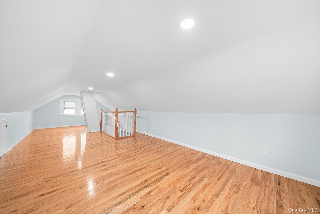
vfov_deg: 90.0
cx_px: 160
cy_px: 107
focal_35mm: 12
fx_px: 107
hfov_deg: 112.6
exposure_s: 1/1.67
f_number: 8
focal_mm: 12
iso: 250
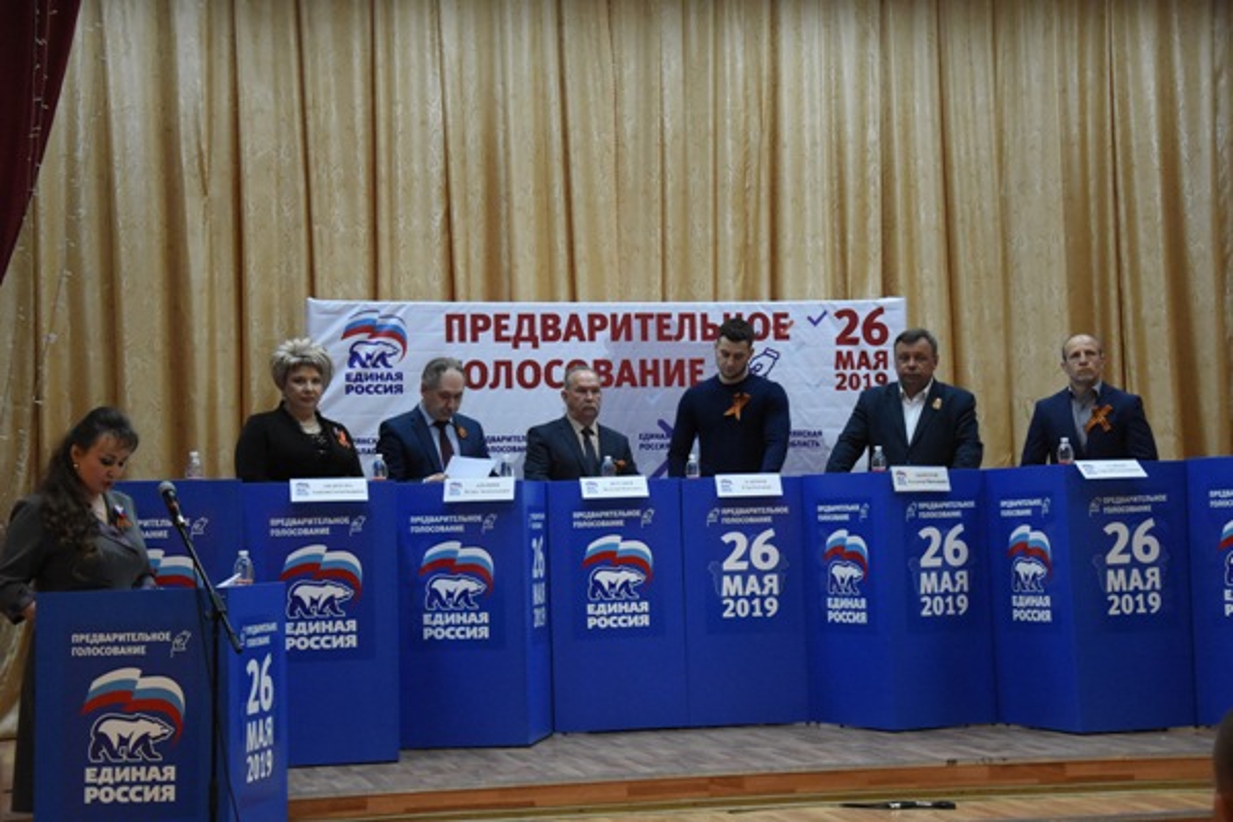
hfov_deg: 29.9
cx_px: 616
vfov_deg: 20.2
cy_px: 411
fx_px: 2312
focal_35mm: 68
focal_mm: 45
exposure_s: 1/200
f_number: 5
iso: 5000
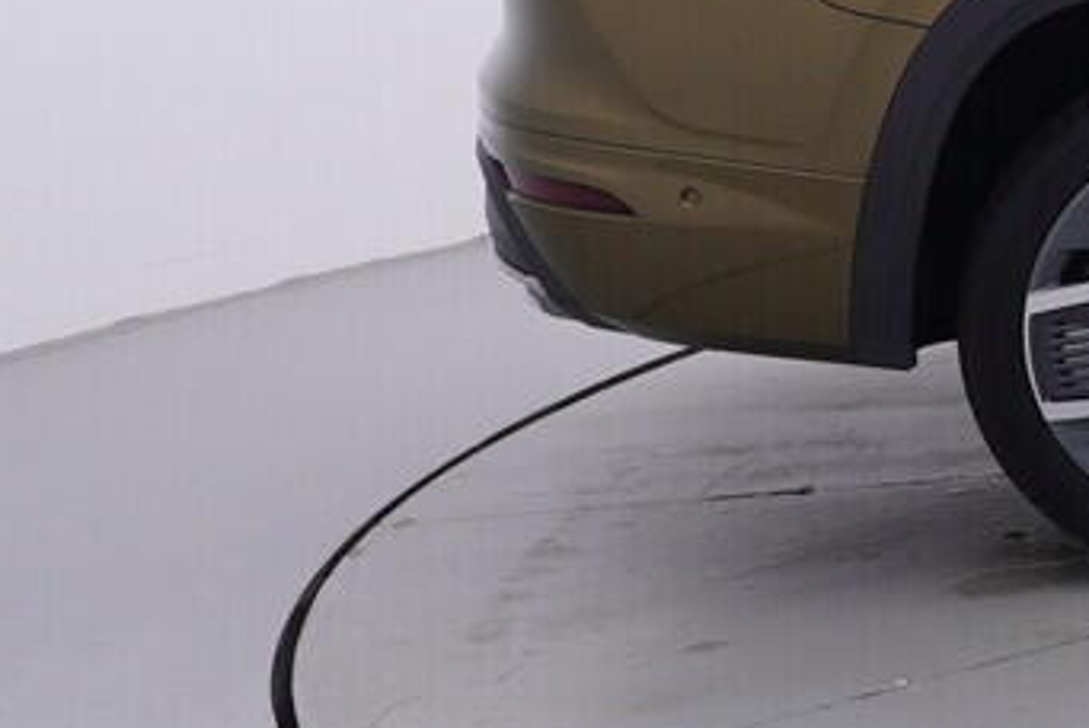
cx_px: 2031
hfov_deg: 17.1
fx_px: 2880
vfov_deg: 14.2
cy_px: 10
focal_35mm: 95
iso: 200
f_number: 5
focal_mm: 15
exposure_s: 1/80
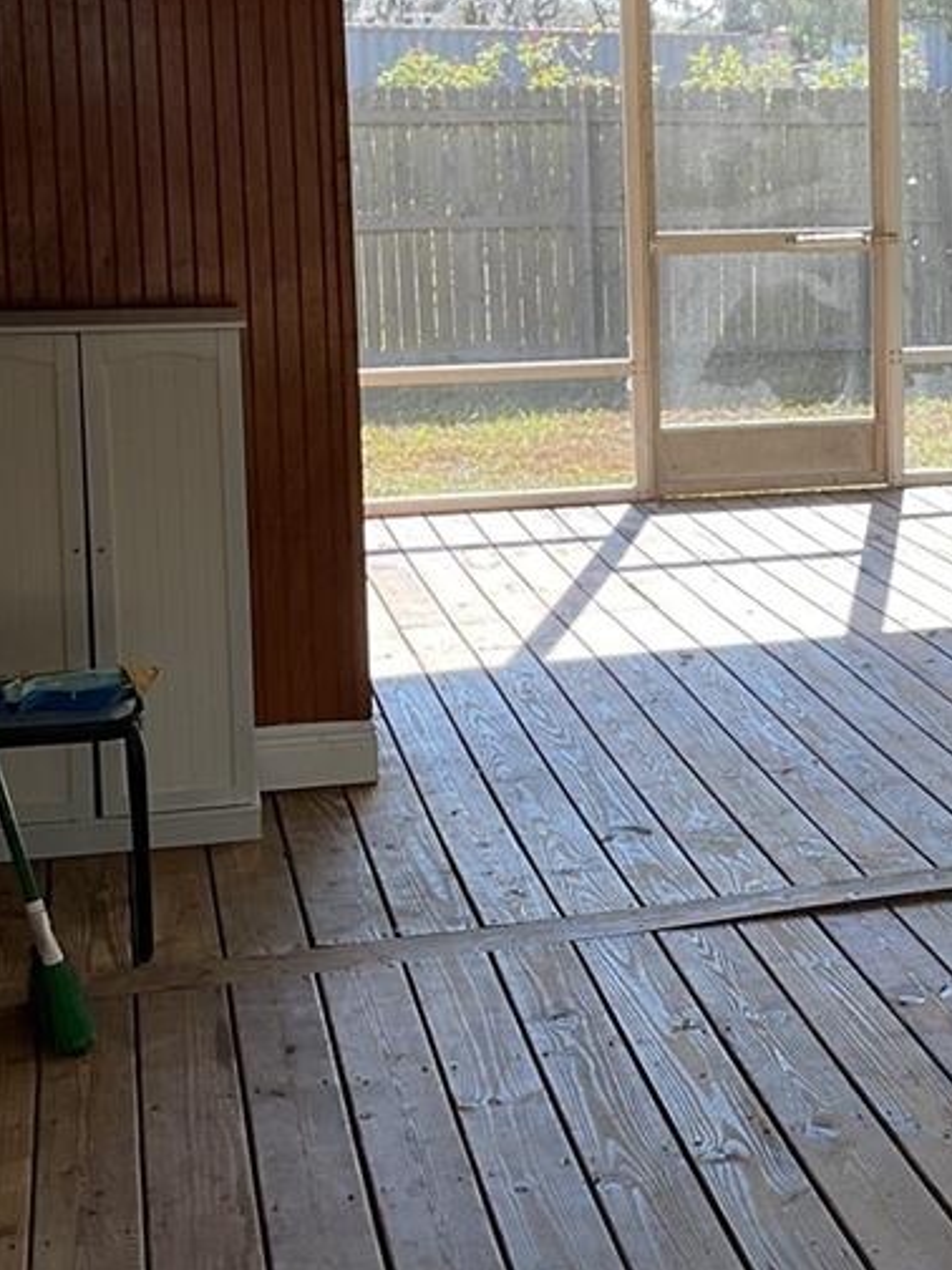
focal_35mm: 69
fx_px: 2530
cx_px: 1028
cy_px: 449
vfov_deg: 28.0
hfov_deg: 20.4
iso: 16
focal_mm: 3
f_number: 1.8
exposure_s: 1/147
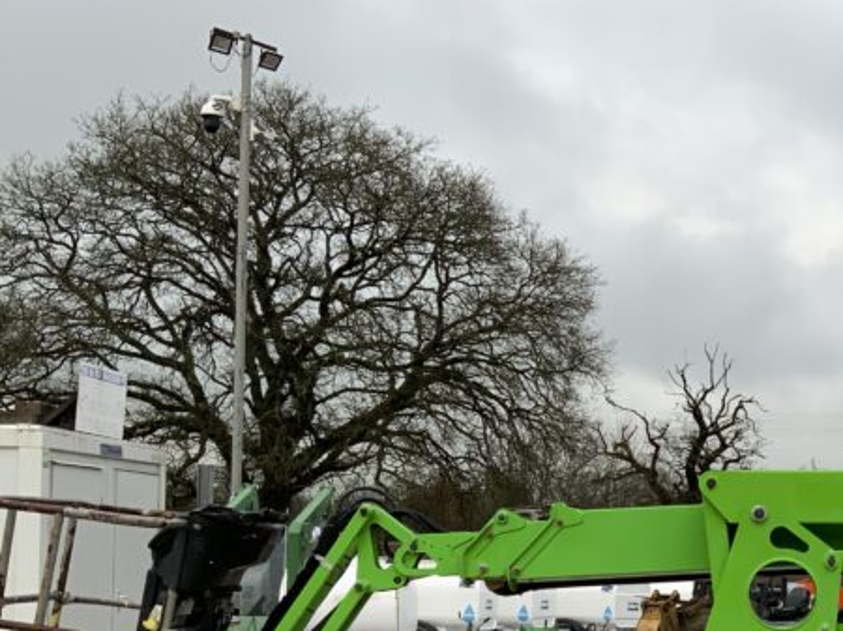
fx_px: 1606
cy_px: 528
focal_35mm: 66
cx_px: 839
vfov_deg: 21.9
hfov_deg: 27.7
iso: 16
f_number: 1.8
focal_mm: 3
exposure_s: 1/292
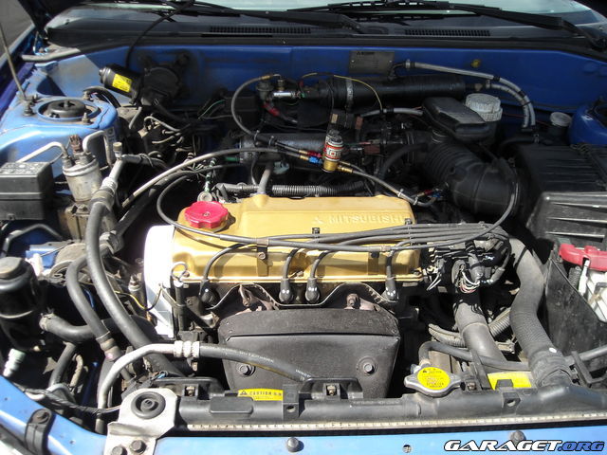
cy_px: 228
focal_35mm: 35
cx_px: 304
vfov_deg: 40.7
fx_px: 614
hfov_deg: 52.6
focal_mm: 5.7
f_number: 2.8
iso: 64
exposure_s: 1/296
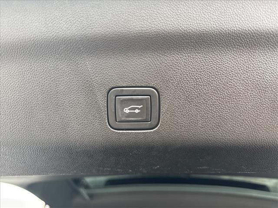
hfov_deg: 71.6
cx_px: 139
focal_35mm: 24
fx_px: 193
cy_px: 104
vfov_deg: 56.8
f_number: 1.78
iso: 320
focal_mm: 6.76
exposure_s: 1/60
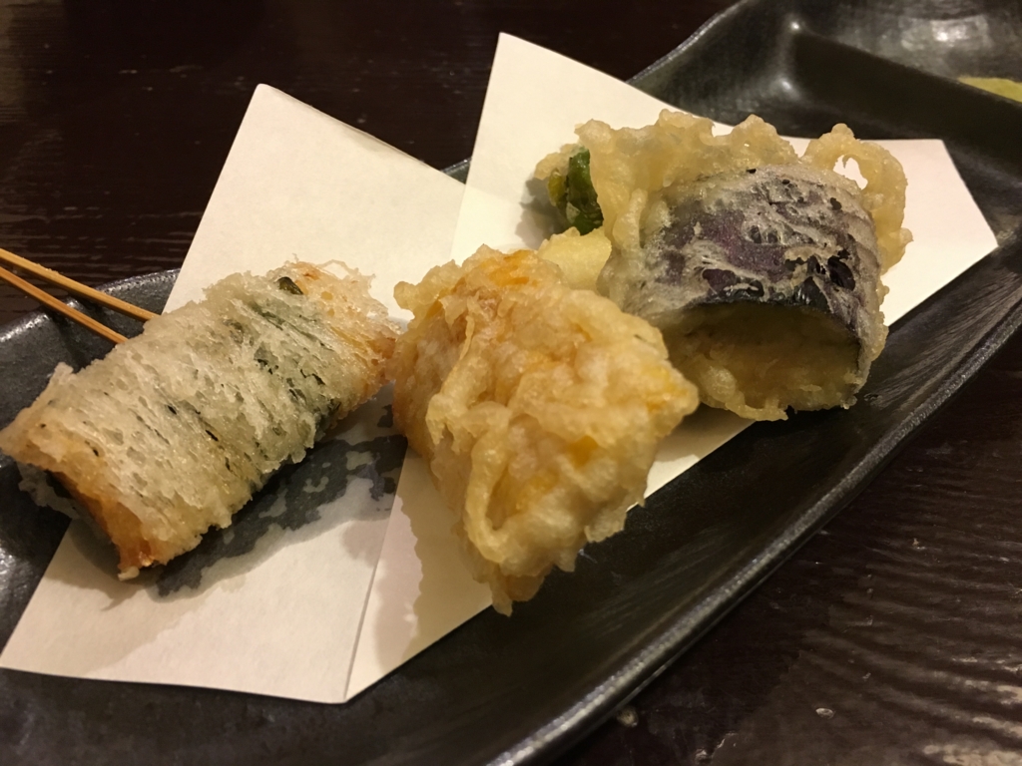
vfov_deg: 48.2
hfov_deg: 61.7
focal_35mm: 29
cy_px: 383
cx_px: 511
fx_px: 856
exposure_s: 1/17
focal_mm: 4.15
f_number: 2.2
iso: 200
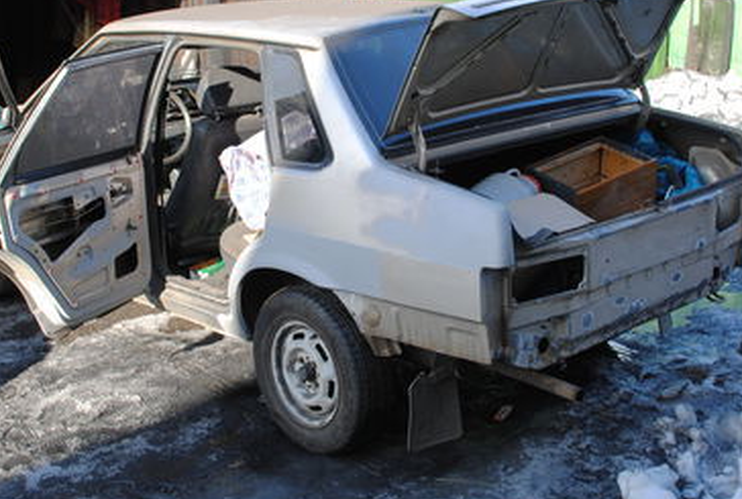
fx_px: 1199
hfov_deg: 34.4
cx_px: 338
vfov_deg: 23.4
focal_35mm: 58
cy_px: 165
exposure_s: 1/125
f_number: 5.6
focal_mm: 22
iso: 100
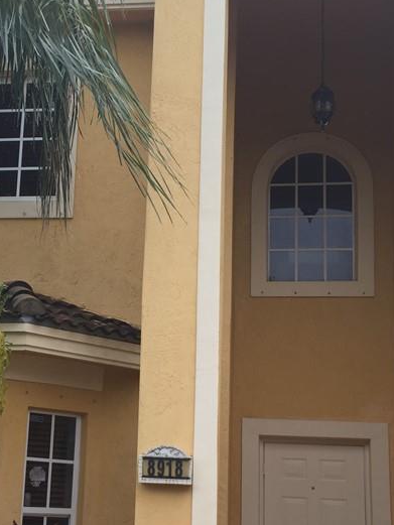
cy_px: 310
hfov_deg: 25.4
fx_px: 865
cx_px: 107
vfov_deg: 33.7
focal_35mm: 57
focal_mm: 4.15
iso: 32
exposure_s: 1/659
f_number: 2.2
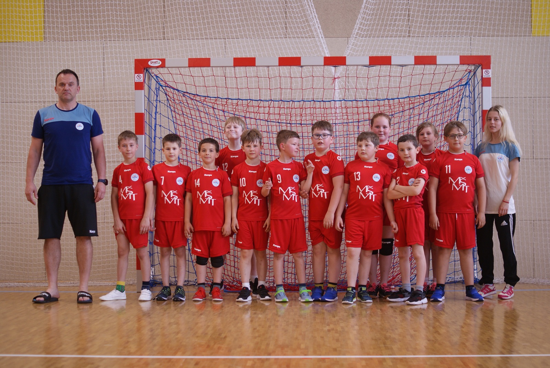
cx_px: 275
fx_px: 1147
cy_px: 184
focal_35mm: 75
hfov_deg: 27.0
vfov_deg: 18.2
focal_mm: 50
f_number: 2
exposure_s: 1/160
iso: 250
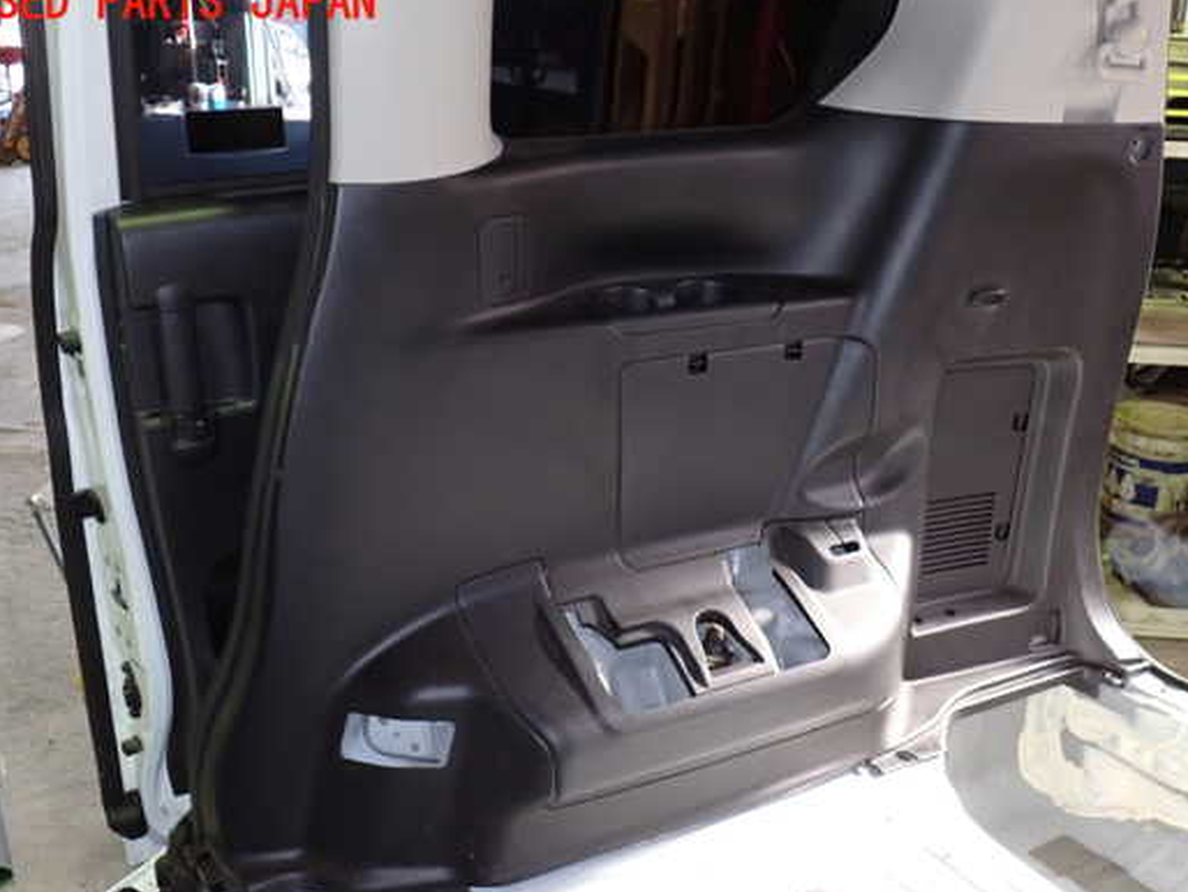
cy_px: 495
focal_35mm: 35
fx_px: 1202
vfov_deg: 40.7
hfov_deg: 52.5
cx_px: 649
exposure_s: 1/30
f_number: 2.3
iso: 320
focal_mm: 5.4
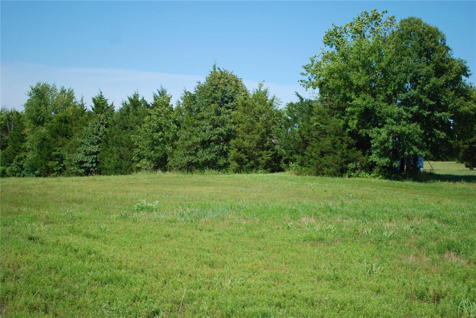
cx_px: 238
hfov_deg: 35.0
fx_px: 754
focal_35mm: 57
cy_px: 159
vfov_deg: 23.8
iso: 125
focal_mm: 38
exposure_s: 1/500
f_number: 5.3
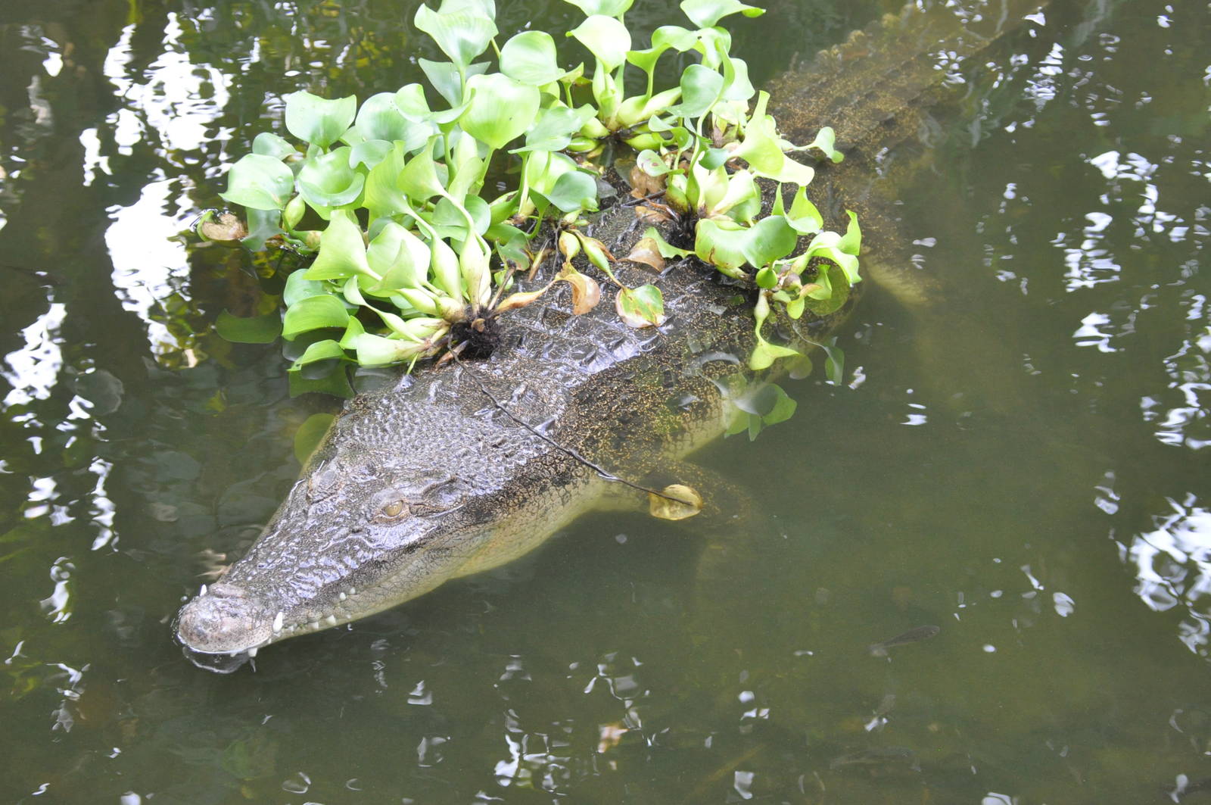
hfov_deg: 20.0
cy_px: 402
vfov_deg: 13.4
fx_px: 3427
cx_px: 606
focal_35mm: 102
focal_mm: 68
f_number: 5.6
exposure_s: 1/125
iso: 1250
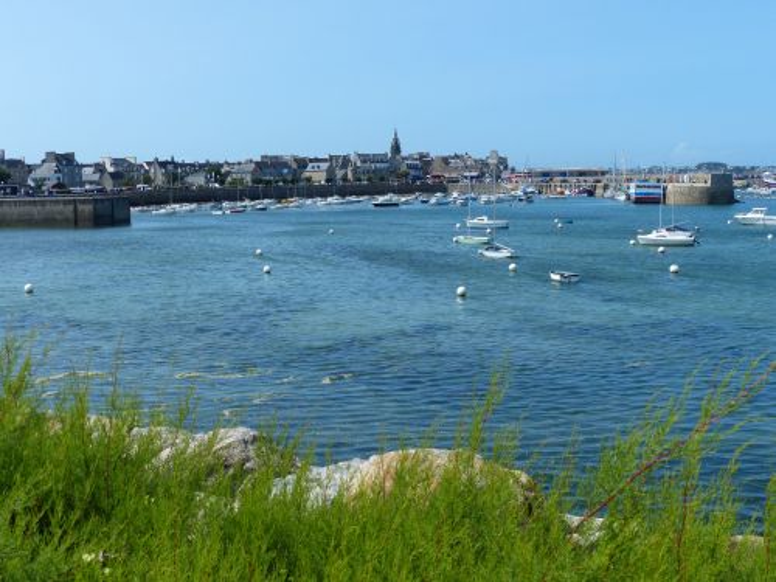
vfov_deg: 32.9
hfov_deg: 42.9
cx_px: 388
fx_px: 986
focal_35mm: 44
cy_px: 291
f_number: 4
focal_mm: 7.8
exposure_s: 1/1300
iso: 100
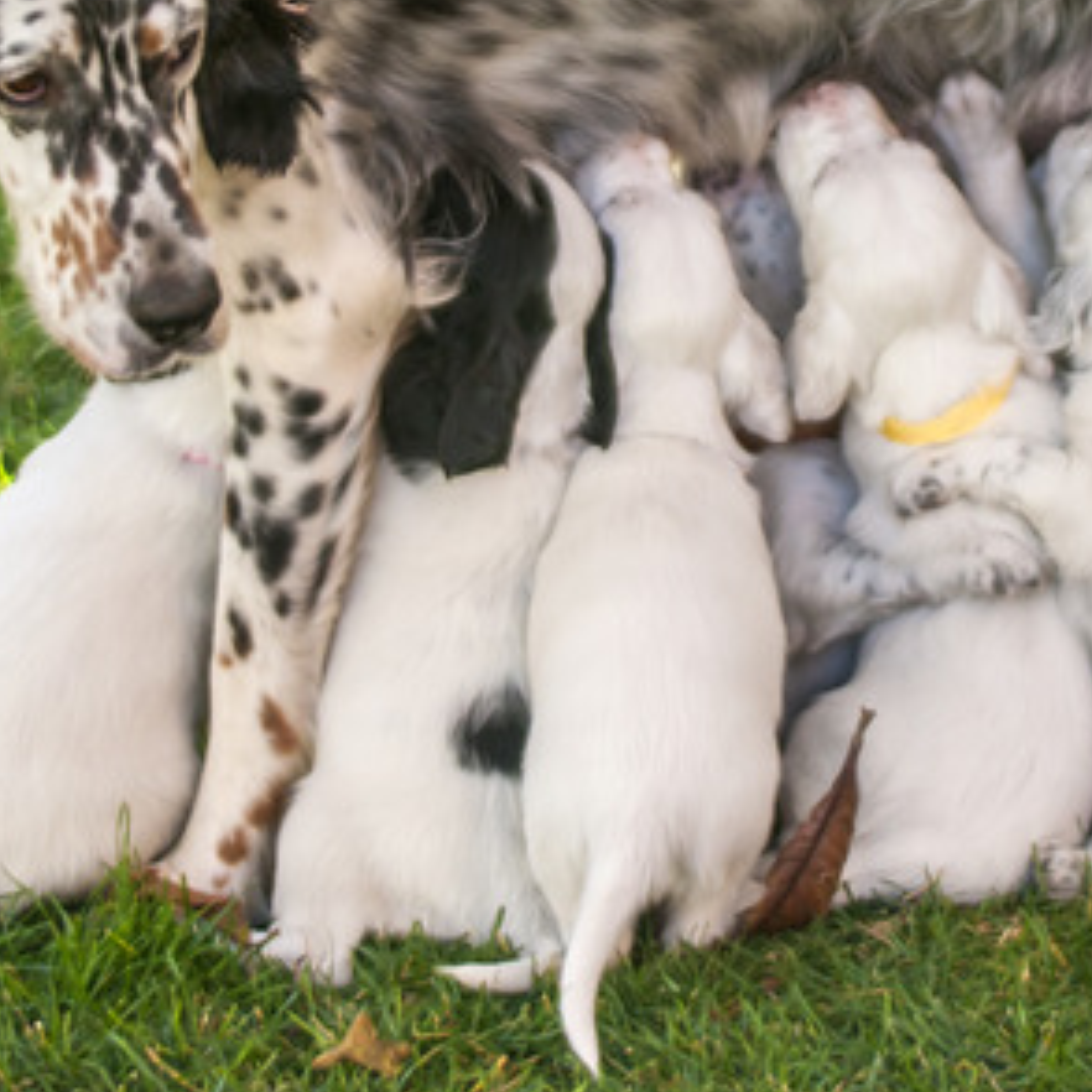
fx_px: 7245
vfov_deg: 8.6
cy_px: 219
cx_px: 750
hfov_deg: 8.6
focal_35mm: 203
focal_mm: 60
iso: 250
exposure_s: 1/640
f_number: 2.2
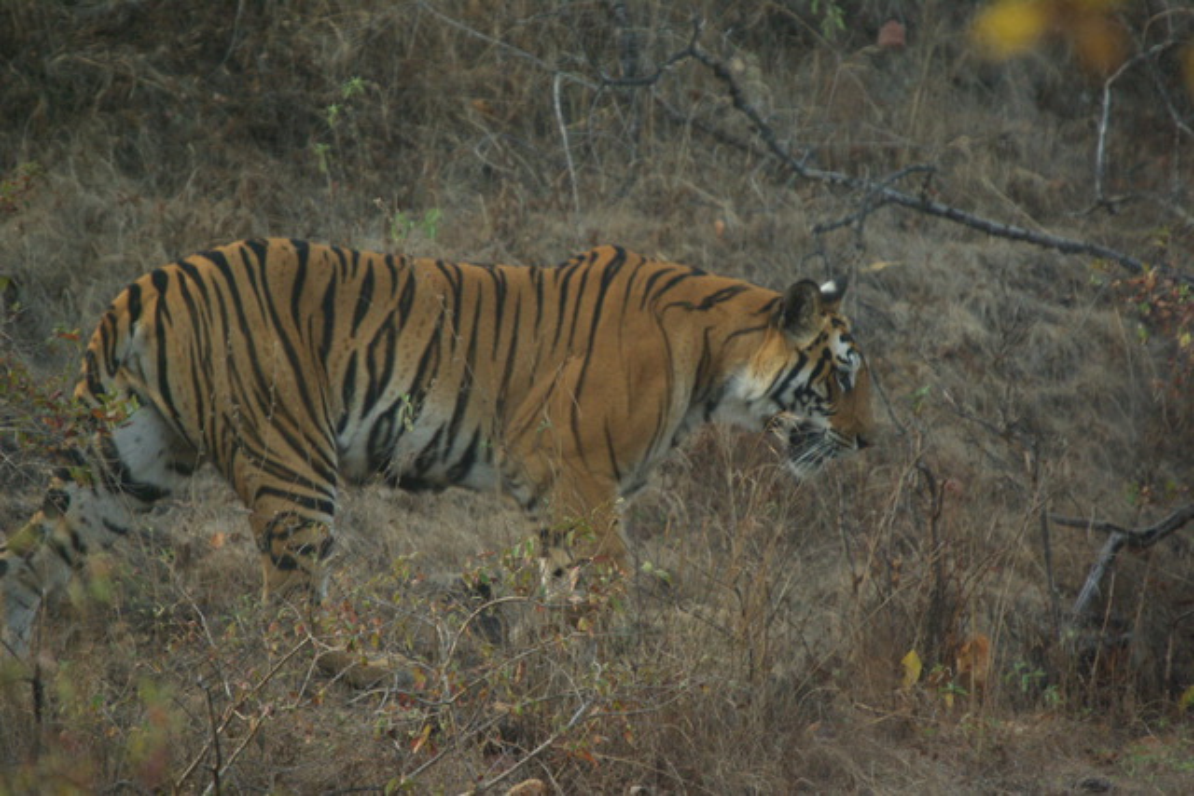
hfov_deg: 3.8
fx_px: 17913
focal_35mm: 540
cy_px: 398
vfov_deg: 2.5
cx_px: 597
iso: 800
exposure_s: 1/180
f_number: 6.7
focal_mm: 360
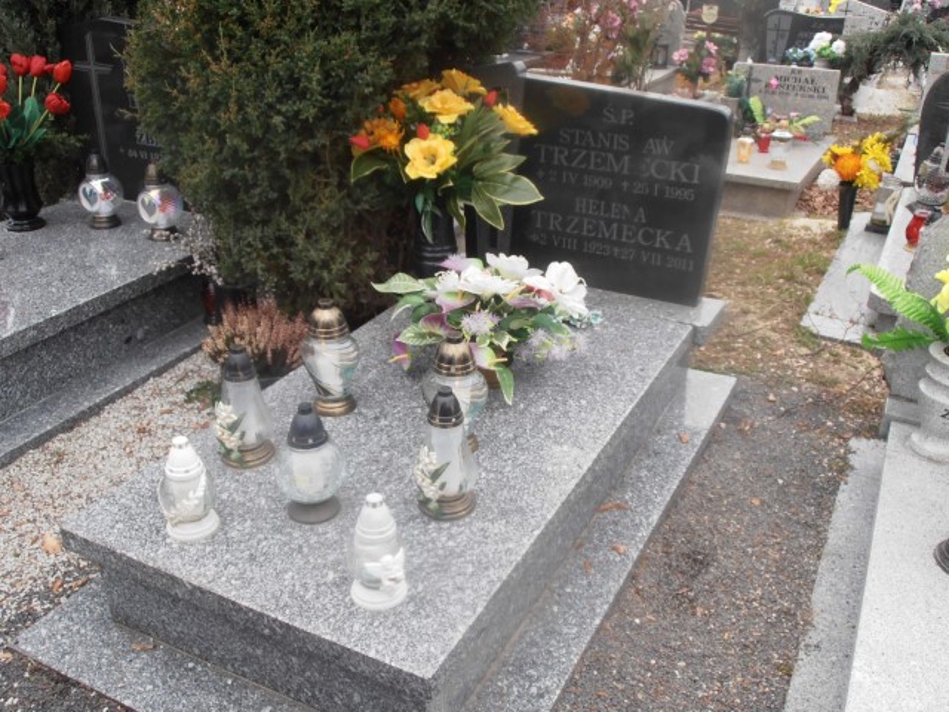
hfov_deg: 50.1
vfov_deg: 38.7
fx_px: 1014
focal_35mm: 37
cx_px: 474
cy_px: 356
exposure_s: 1/160
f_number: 3.9
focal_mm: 6.61
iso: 80
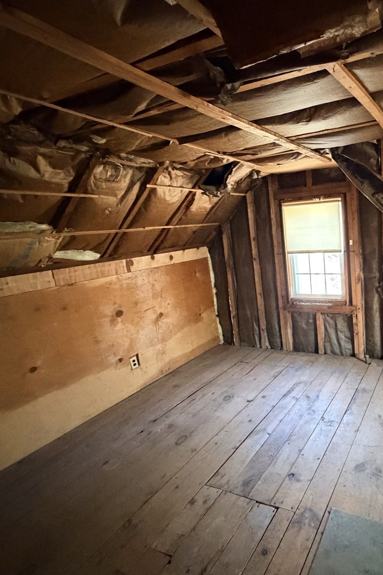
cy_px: 283
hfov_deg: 56.6
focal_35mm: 20
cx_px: 315
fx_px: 319
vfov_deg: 84.0
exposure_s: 1/40
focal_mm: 2.22
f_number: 2.2
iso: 1250
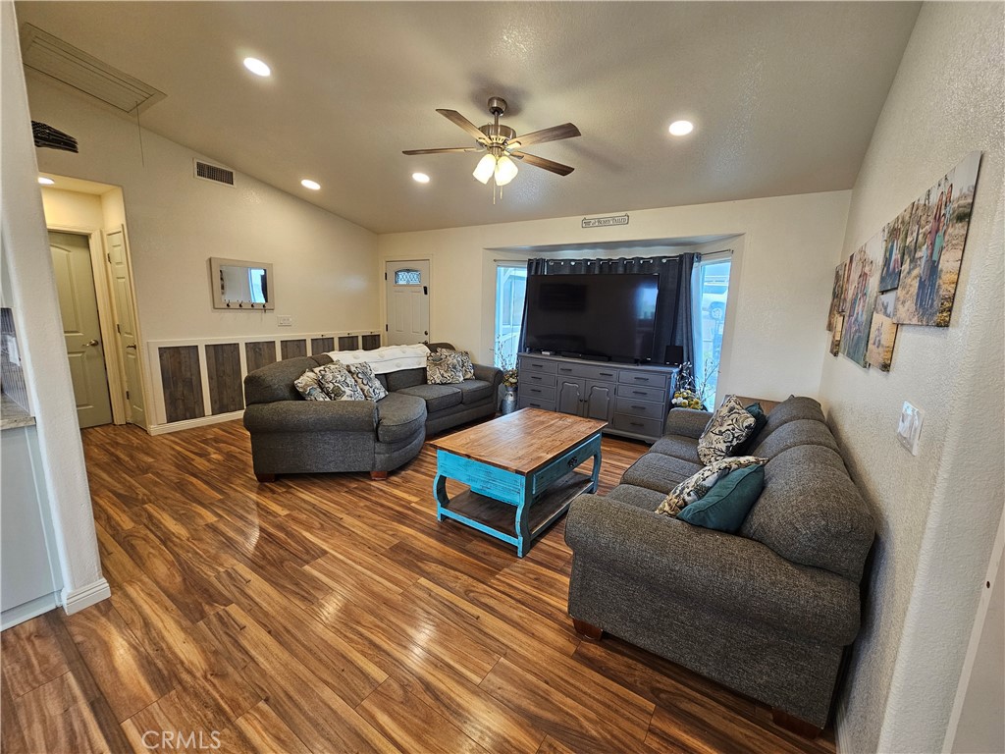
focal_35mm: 13
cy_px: 377
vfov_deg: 89.9
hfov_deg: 106.2
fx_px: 377
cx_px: 502
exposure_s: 1/60
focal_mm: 2.2
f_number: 2.2
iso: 125
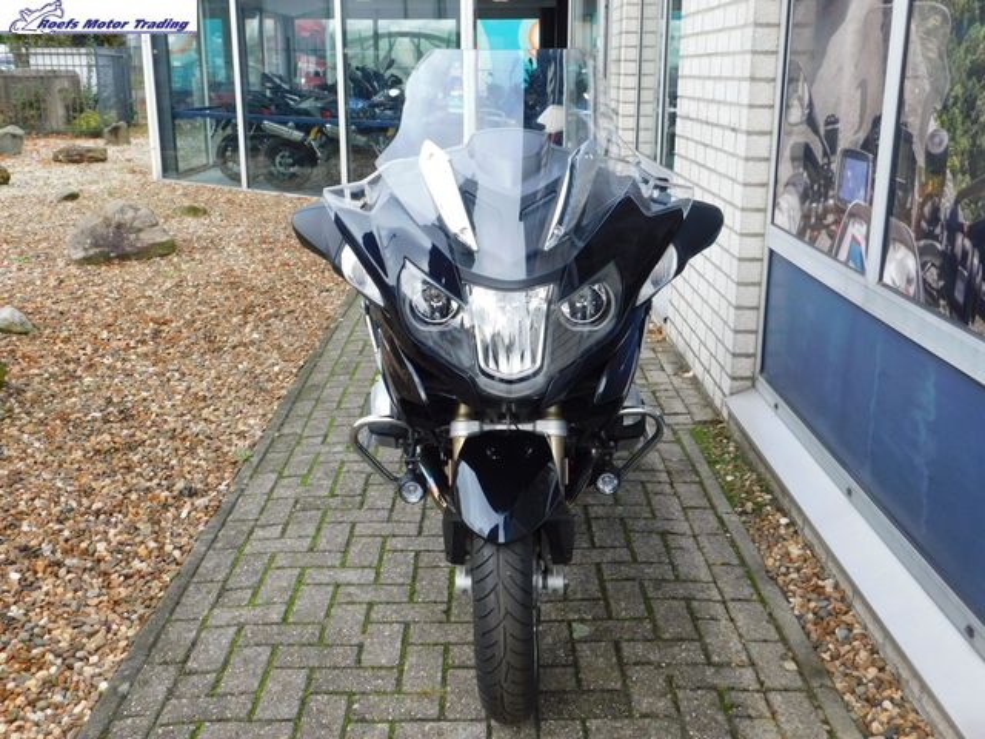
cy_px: 370
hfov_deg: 51.4
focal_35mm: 36
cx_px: 492
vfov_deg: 39.7
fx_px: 1024
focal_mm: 6.3
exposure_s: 1/60
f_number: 3.5
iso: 125
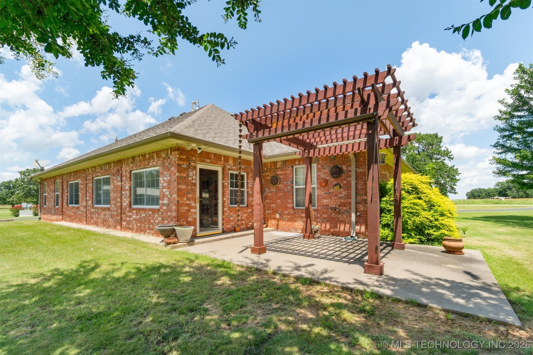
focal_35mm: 15
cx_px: 266
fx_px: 222
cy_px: 178
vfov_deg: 77.3
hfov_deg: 100.4
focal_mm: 10
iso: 100
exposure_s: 1/400
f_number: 8
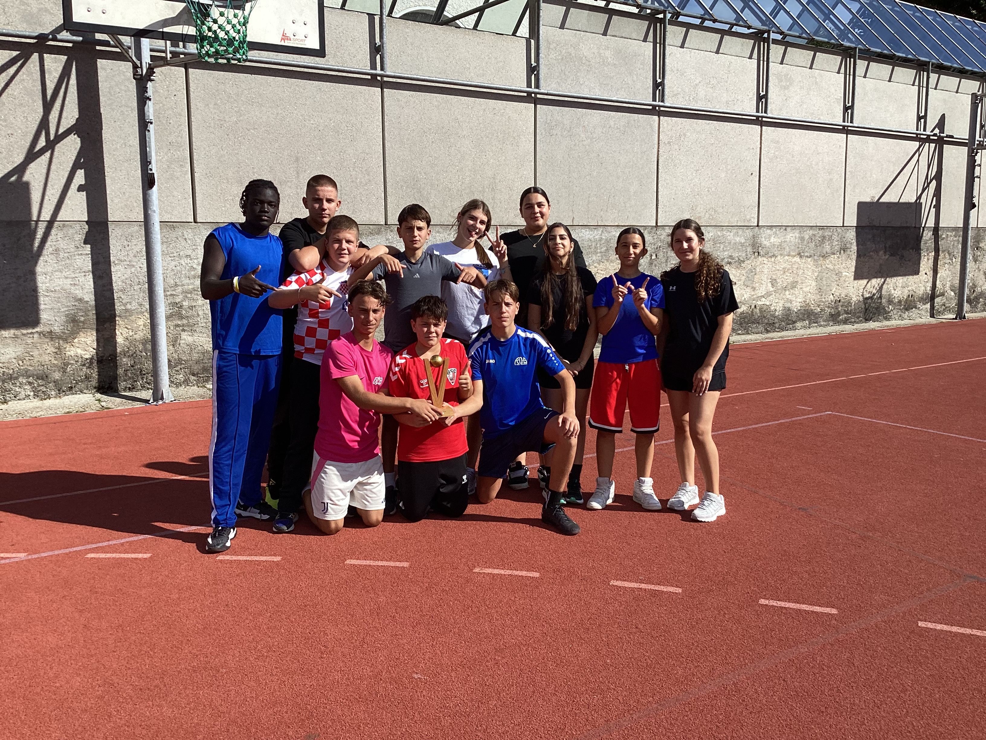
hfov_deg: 58.4
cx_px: 493
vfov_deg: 45.4
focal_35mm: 31
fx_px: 883
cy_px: 370
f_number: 2.4
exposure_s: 1/1335
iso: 25
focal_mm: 3.3
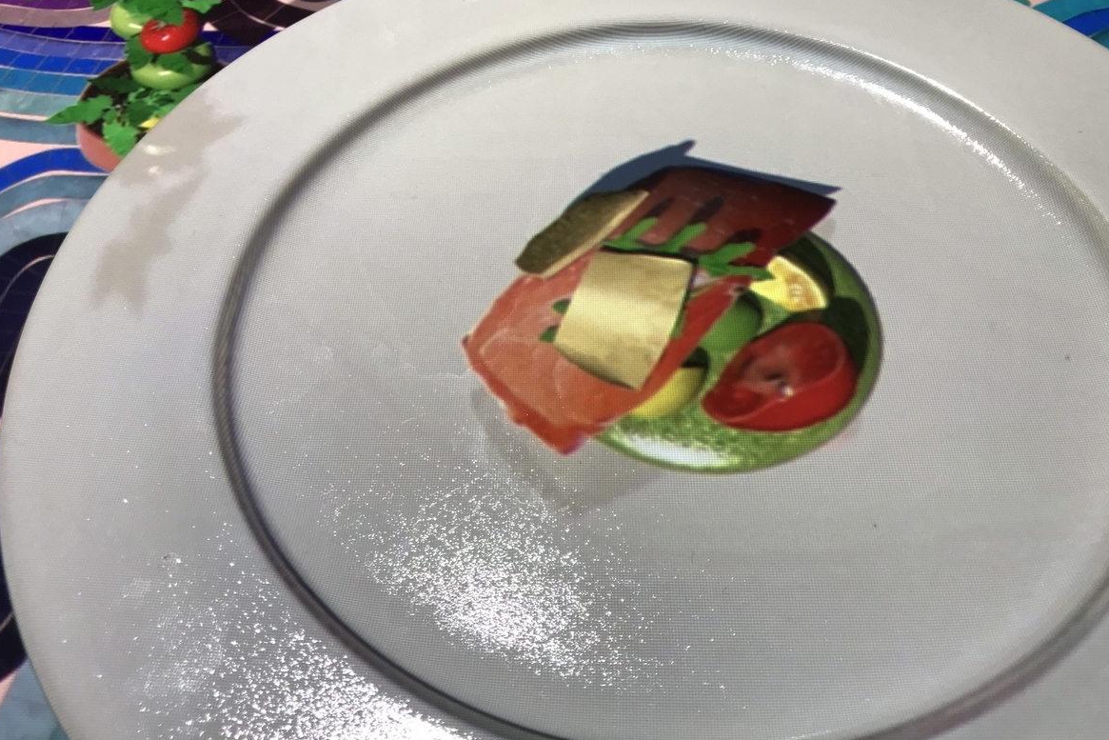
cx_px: 561
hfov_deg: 61.9
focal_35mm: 30
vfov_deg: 43.6
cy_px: 379
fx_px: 924
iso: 40
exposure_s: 1/120
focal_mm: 3.99
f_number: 1.8
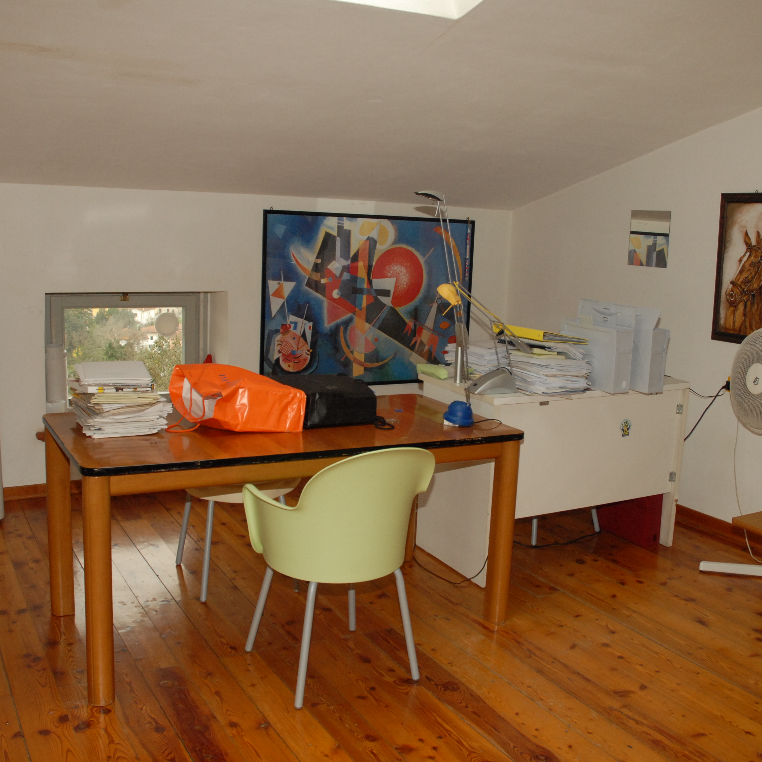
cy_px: 380
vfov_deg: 47.2
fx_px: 872
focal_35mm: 35
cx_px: 409
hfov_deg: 47.2
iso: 500
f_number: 6.3
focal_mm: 18
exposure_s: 1/60
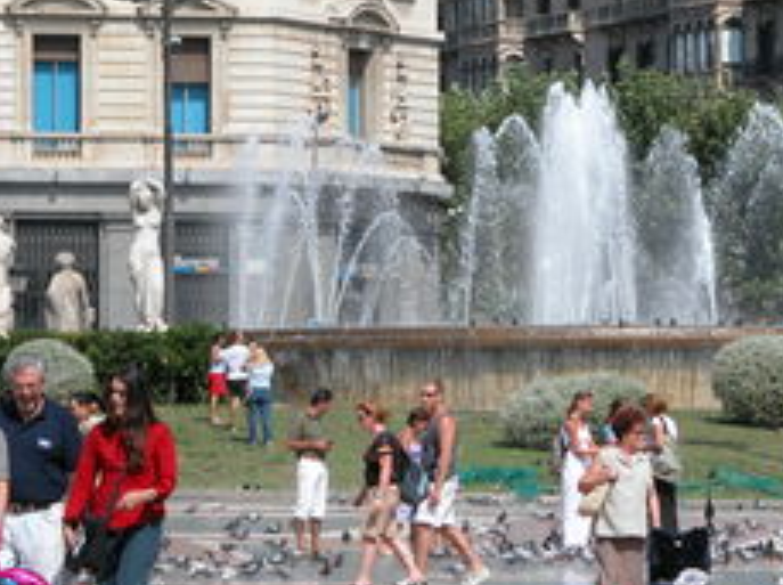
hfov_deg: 7.6
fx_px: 5849
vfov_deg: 5.7
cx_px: 619
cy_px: 356
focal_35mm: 259
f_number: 6.2
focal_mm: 37.7
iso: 100
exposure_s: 1/395
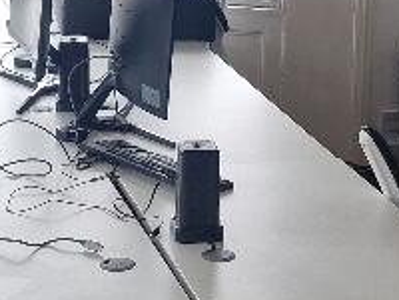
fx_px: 1360
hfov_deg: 16.7
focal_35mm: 118
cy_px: 100
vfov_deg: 12.5
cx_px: 233
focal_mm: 6.4
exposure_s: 1/180
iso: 125
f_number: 1.8
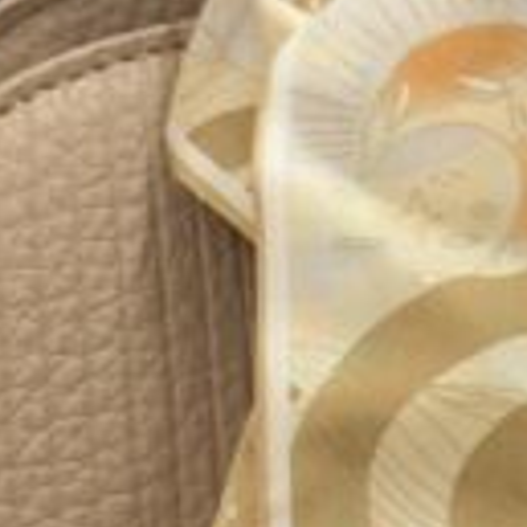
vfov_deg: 6.7
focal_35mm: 260
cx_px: 840
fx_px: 4478
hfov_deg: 6.6
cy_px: 374
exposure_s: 1/100
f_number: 1.78
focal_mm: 6.76
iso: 250
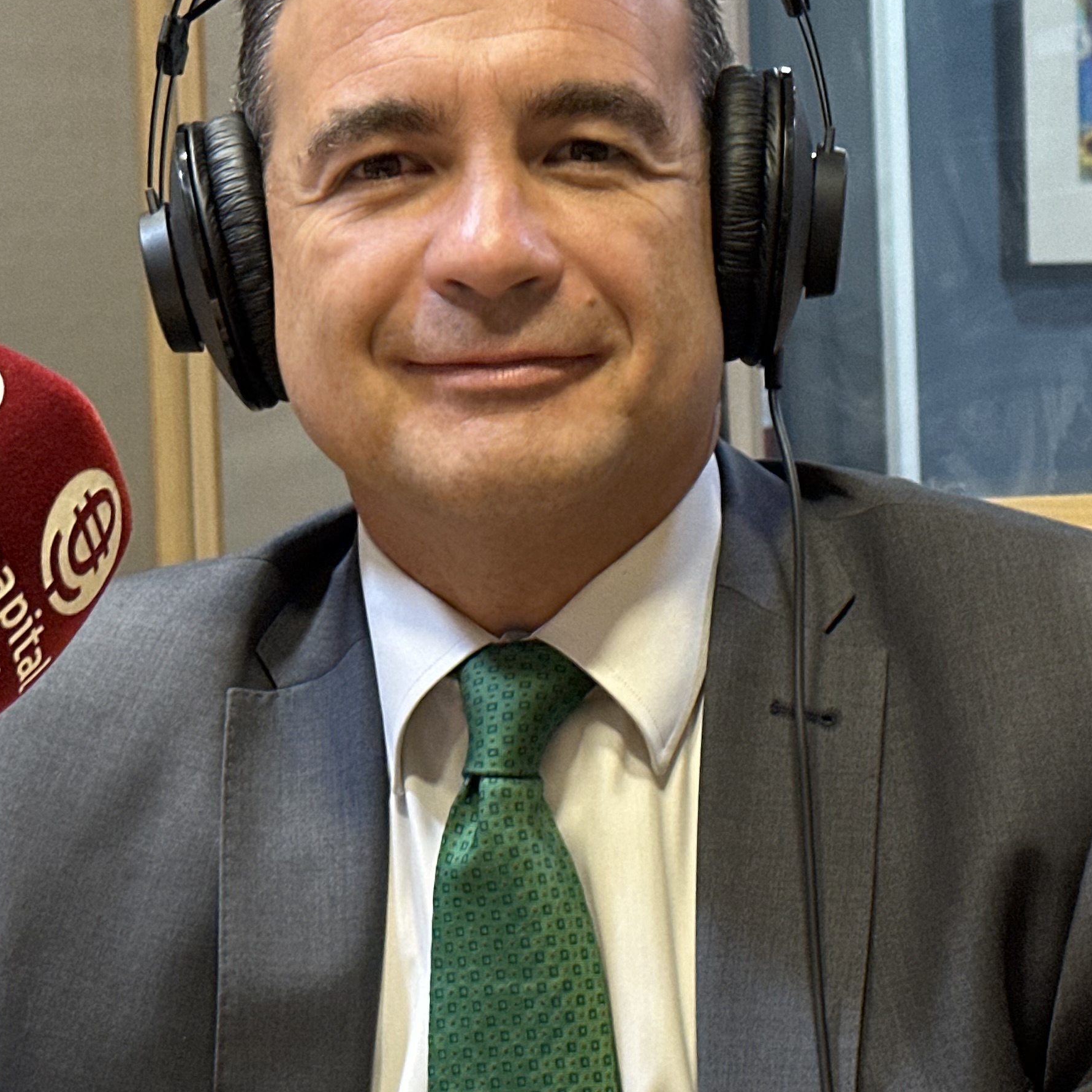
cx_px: 388
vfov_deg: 18.1
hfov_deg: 18.1
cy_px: 655
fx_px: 3426
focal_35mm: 96
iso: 200
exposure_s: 1/33
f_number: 1.78
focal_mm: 6.86
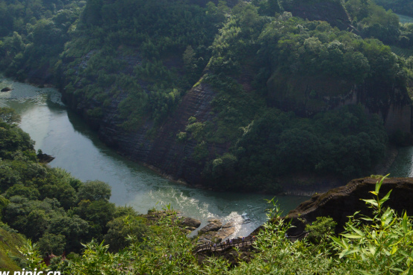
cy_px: 33
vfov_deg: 26.2
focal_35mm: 50
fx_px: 573
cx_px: 285
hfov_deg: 39.0
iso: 200
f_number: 9
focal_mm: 18
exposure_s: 1/500
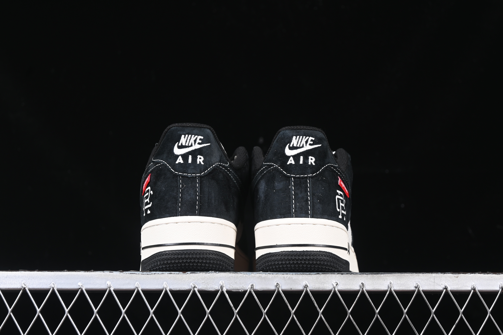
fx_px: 1048
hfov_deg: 27.0
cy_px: 168
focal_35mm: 75
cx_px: 252
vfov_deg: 18.2
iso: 160
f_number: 6.3
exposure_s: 1/60
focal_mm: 50
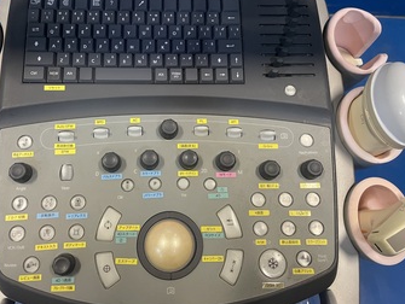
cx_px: 177
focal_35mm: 31
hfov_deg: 58.1
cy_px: 144
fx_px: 363
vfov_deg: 45.5
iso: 400
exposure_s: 1/60
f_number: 1.6
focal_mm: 4.2
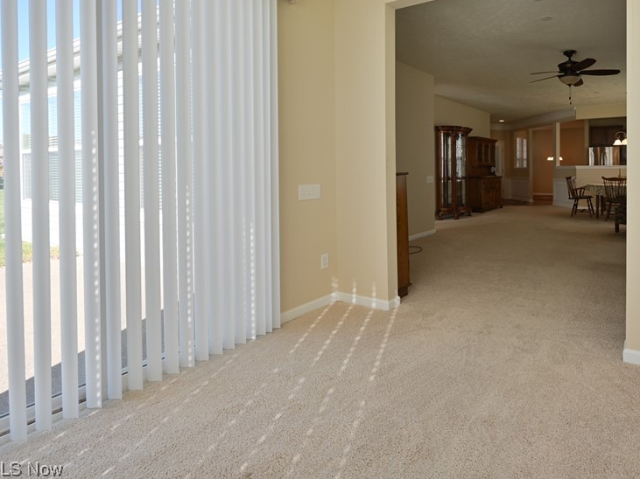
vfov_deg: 64.7
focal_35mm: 20
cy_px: 170
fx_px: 370
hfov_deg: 77.5
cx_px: 455
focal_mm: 14
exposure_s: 1/80
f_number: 9
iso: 400
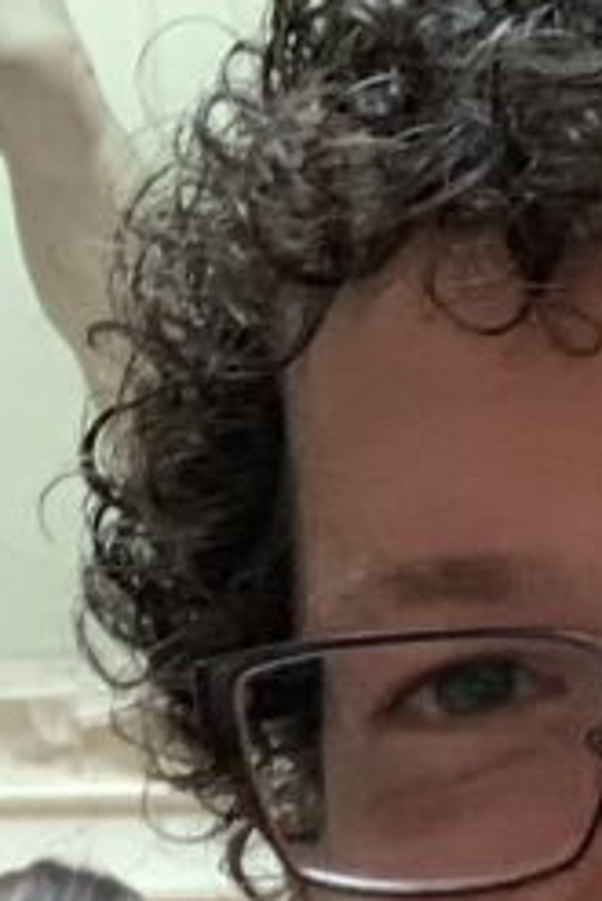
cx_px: -77
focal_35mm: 138
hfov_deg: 9.8
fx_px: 3456
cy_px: 478
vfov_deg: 14.9
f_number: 2.2
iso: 400
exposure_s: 1/30
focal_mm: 2.87
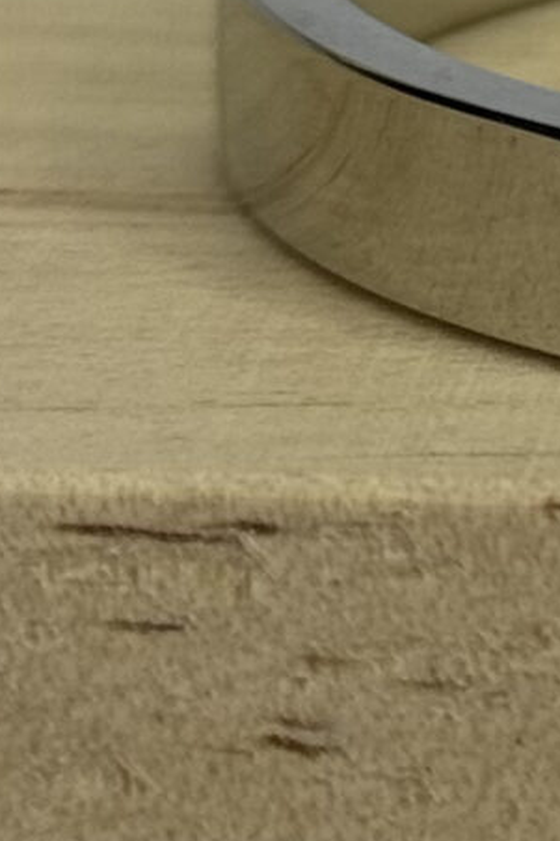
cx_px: 1596
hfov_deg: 4.7
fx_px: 6608
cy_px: -37
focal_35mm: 283
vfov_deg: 7.2
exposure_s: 1/121
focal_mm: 6.76
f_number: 1.78
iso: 50
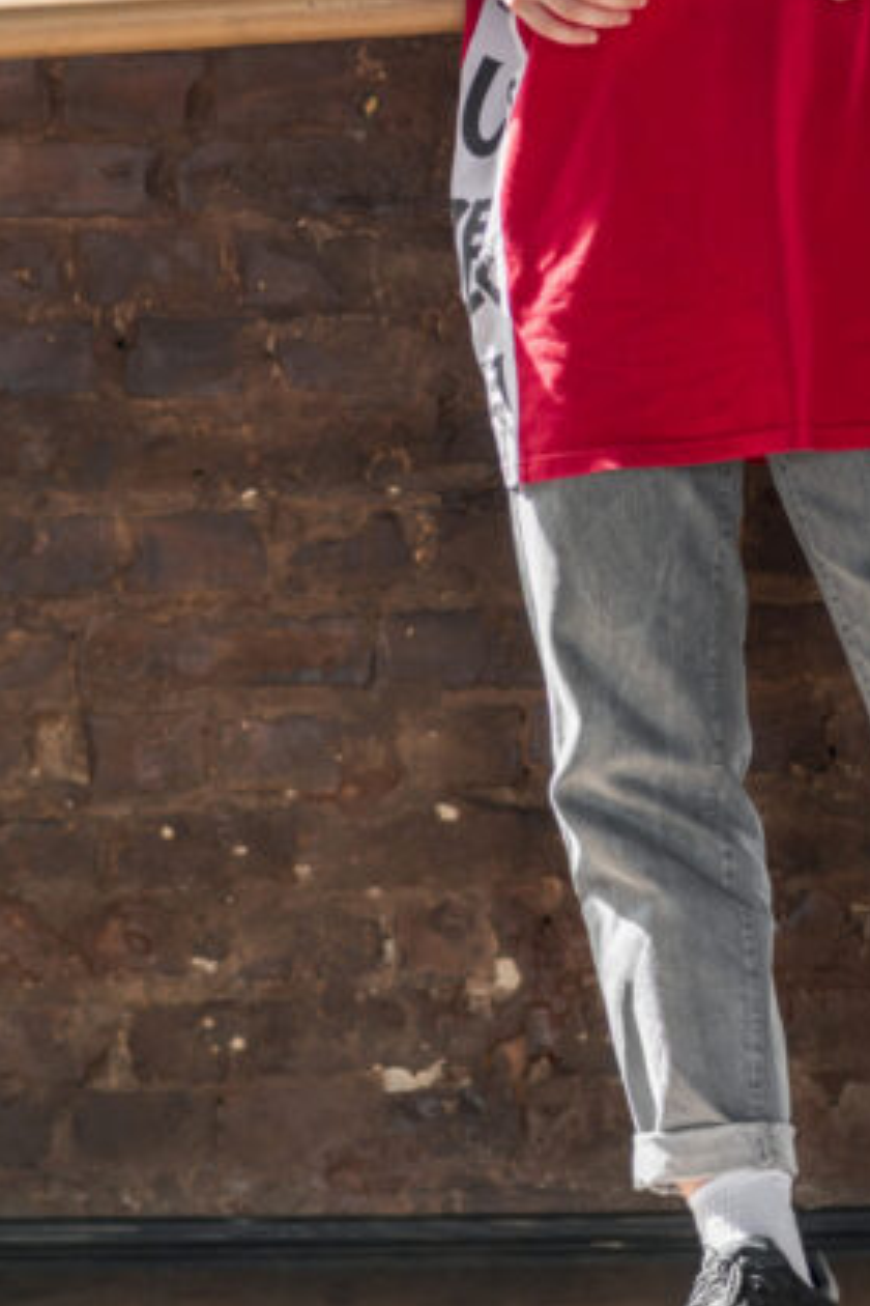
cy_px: 247
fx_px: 6597
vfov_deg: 11.3
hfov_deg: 7.5
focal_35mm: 182
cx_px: 777
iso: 500
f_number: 2.8
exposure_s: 1/400
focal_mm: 85
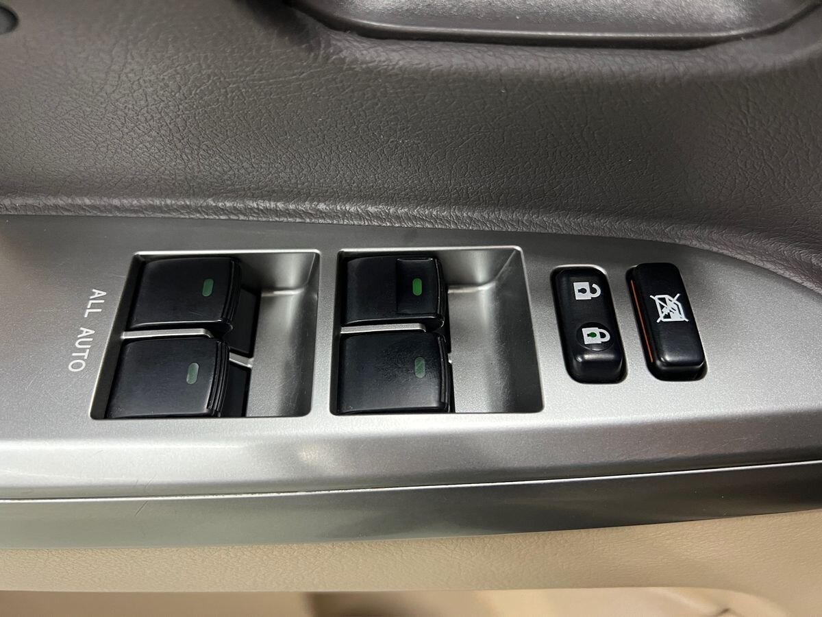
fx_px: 617
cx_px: 411
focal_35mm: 26
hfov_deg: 67.3
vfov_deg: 53.1
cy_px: 308
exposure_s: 1/50
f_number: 1.5
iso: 320
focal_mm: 5.7
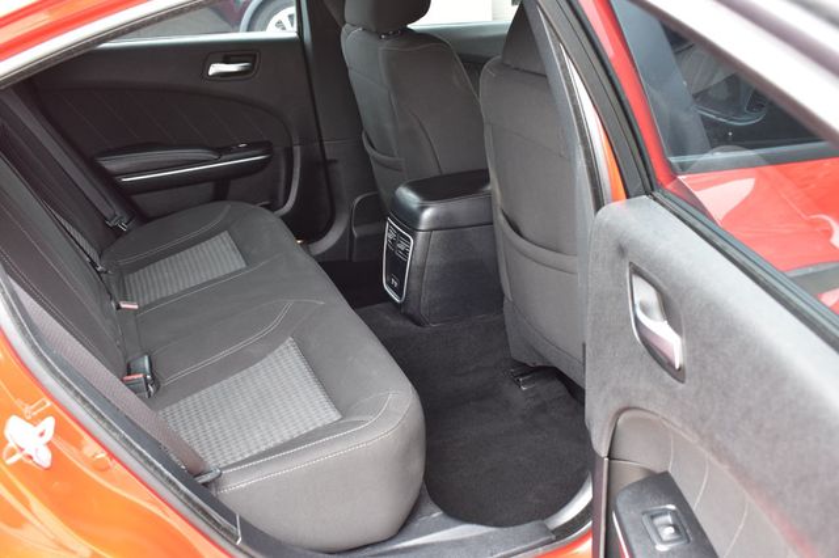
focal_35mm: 36
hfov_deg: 53.2
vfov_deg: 36.8
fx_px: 839
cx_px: 420
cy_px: 279
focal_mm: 24
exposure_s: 1/15
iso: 400
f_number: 6.3
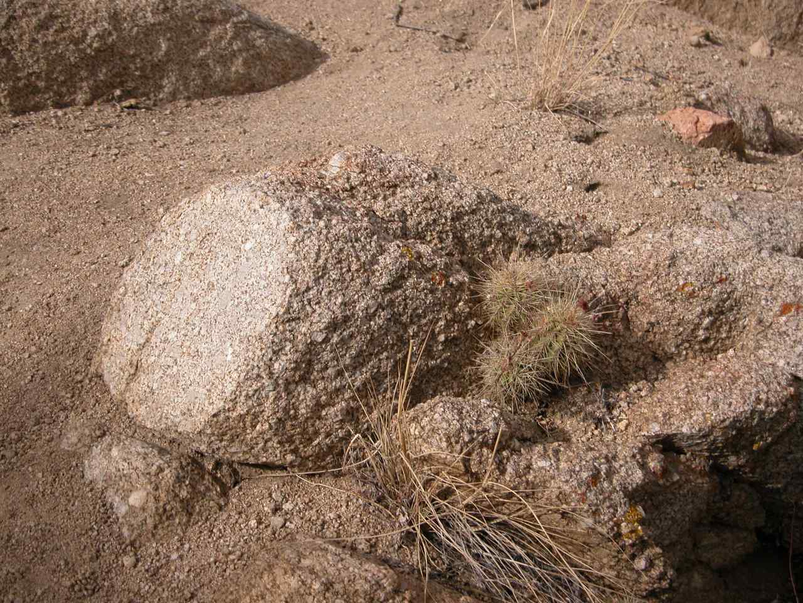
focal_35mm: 58
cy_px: 302
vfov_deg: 25.2
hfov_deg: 33.2
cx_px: 402
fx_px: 1345
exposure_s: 1/441
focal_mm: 14.7
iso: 100
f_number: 3.1
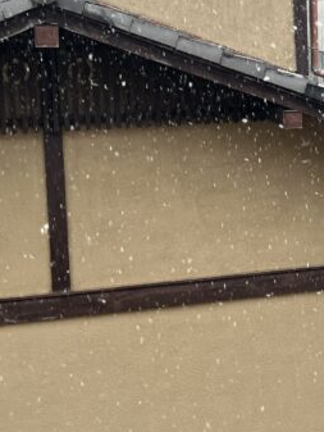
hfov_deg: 18.3
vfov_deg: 24.5
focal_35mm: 79
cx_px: 305
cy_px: 128
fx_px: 985
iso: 40
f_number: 1.5
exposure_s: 1/121
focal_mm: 5.7
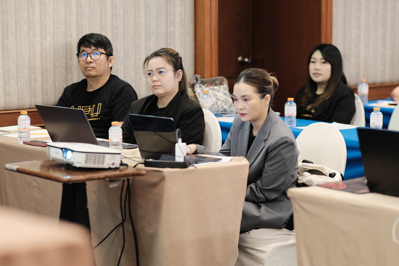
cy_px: 133
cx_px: 200
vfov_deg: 10.7
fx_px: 1419
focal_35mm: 128
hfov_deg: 16.0
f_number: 1.4
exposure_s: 1/100
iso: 1250
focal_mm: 85
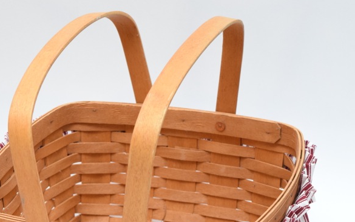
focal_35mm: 144
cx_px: 101
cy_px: 197
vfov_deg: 9.1
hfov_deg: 14.5
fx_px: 1391
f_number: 5.6
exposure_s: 1/60
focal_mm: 55
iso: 1800
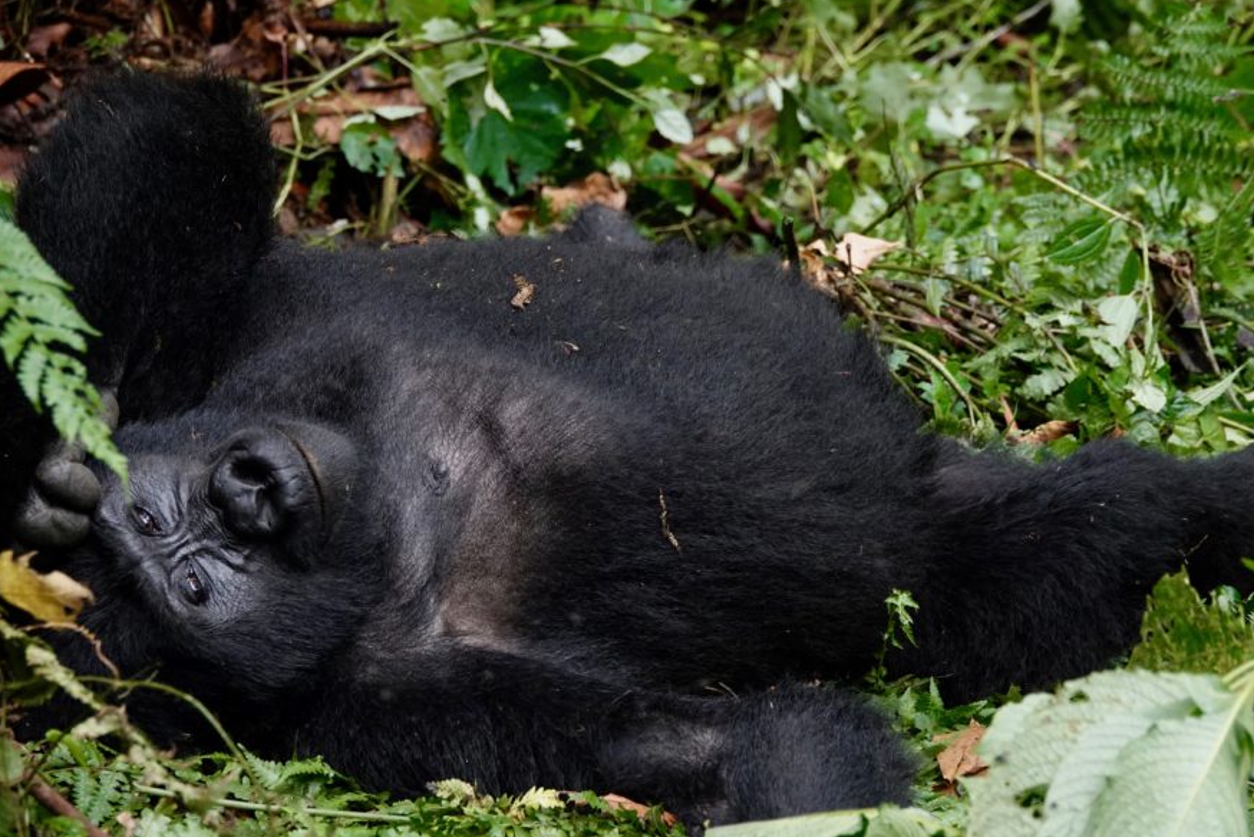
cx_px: 633
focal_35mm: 225
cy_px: 472
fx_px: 7838
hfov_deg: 9.1
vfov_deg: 6.1
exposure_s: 1/200
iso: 800
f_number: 4
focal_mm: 70.27
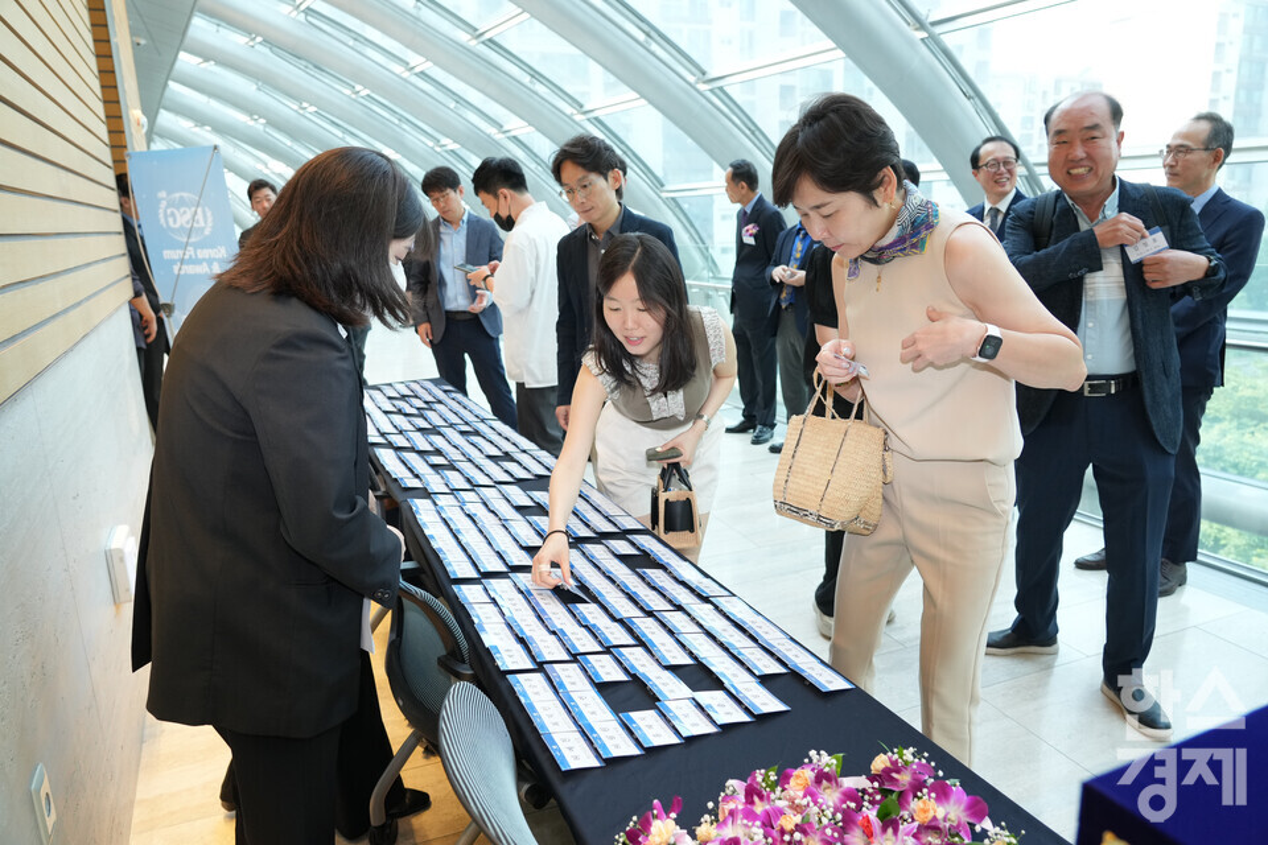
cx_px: 634
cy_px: 422
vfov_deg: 53.1
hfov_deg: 73.7
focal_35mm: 24
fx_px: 845
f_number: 4.5
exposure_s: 1/200
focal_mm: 24
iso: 800
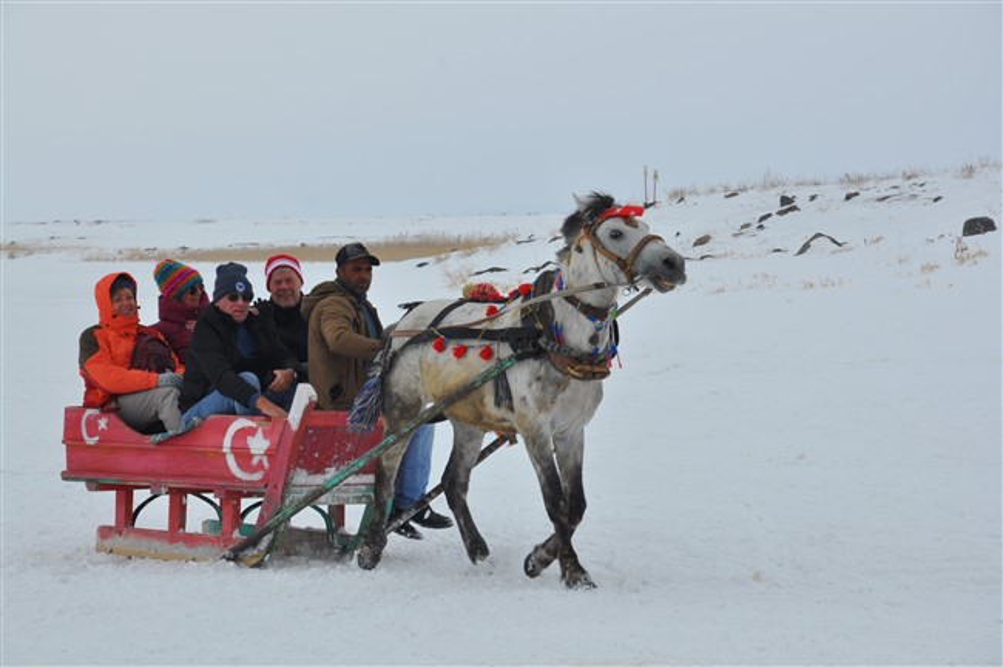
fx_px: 4384
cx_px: 502
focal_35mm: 158
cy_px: 334
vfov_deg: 8.7
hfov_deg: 13.1
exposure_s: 1/500
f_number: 11
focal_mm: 105
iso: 200
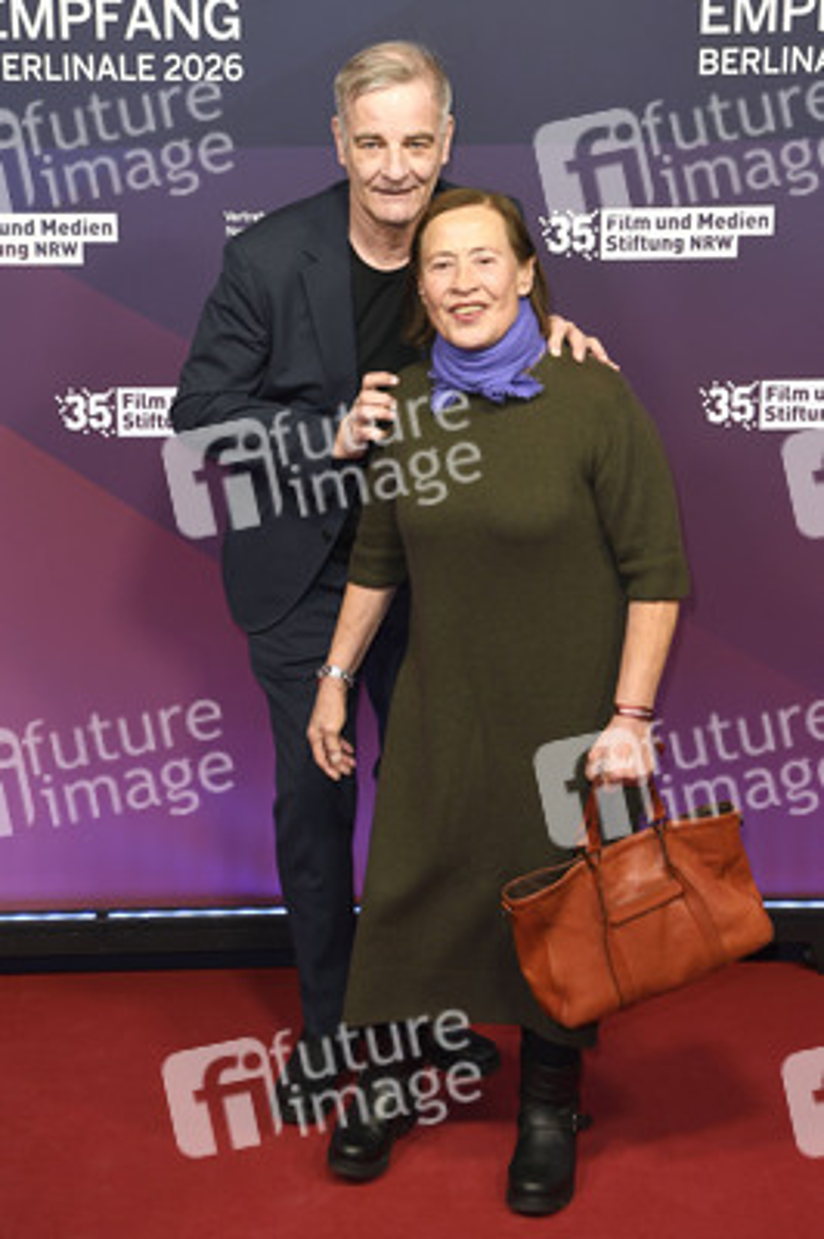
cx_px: 412
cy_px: 620
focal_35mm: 60
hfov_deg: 22.6
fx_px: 2063
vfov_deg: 33.4
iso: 800
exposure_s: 1/200
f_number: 5
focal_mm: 60
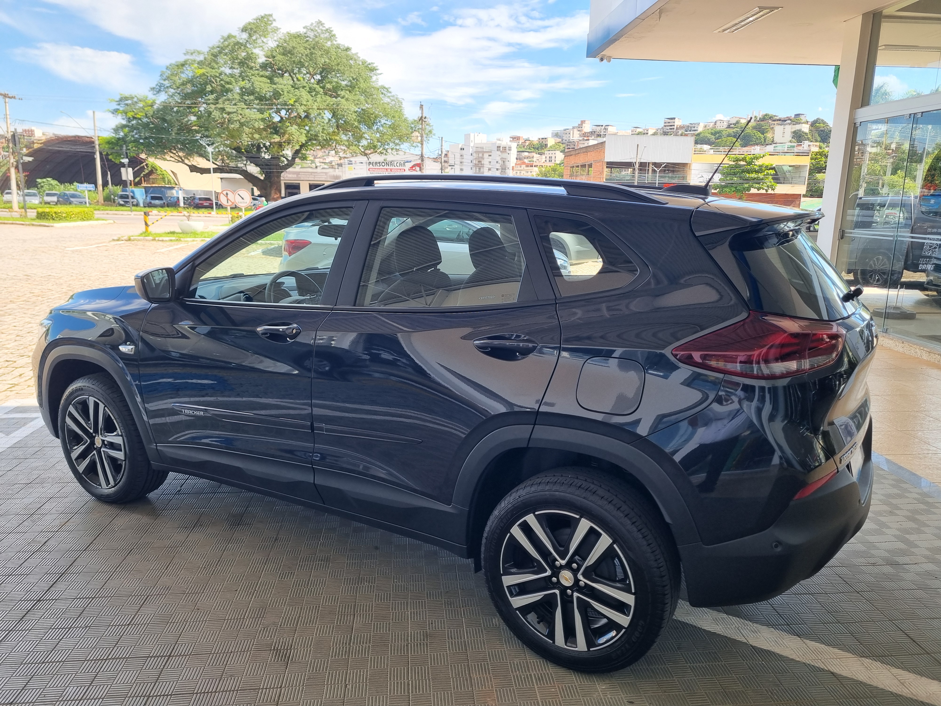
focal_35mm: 26
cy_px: 353
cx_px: 470
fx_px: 707
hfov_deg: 67.3
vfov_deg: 53.1
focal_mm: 5.4
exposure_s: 1/403
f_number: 1.8
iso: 50
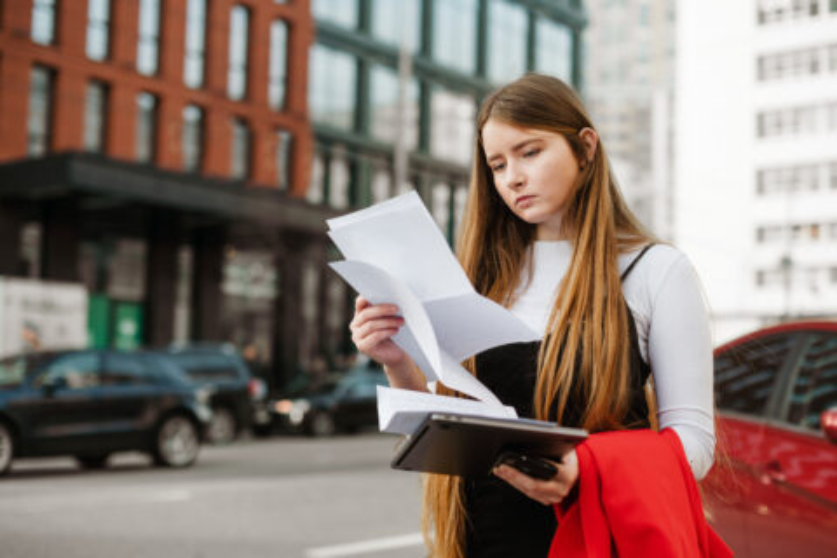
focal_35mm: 50
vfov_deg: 27.0
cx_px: 418
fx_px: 1162
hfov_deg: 39.6
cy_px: 279
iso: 200
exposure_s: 1/800
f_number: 2.5
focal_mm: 50
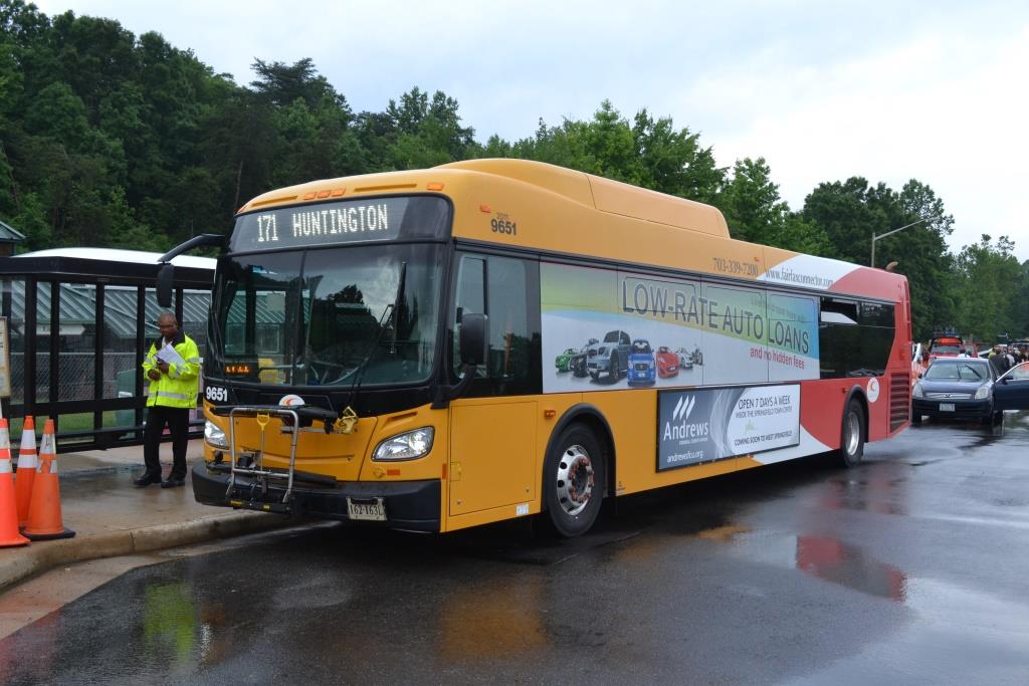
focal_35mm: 36
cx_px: 514
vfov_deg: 36.9
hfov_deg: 53.1
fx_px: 1029
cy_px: 343
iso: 800
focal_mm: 24
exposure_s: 1/400
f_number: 10
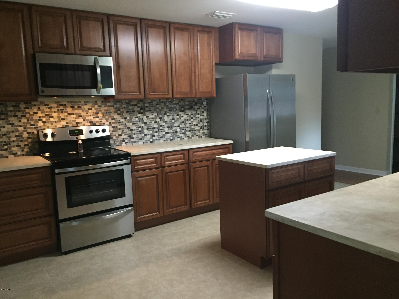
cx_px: 200
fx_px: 334
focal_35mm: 29
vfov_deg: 48.2
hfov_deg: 61.7
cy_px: 150
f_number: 2.2
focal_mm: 4.15
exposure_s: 1/20
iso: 250
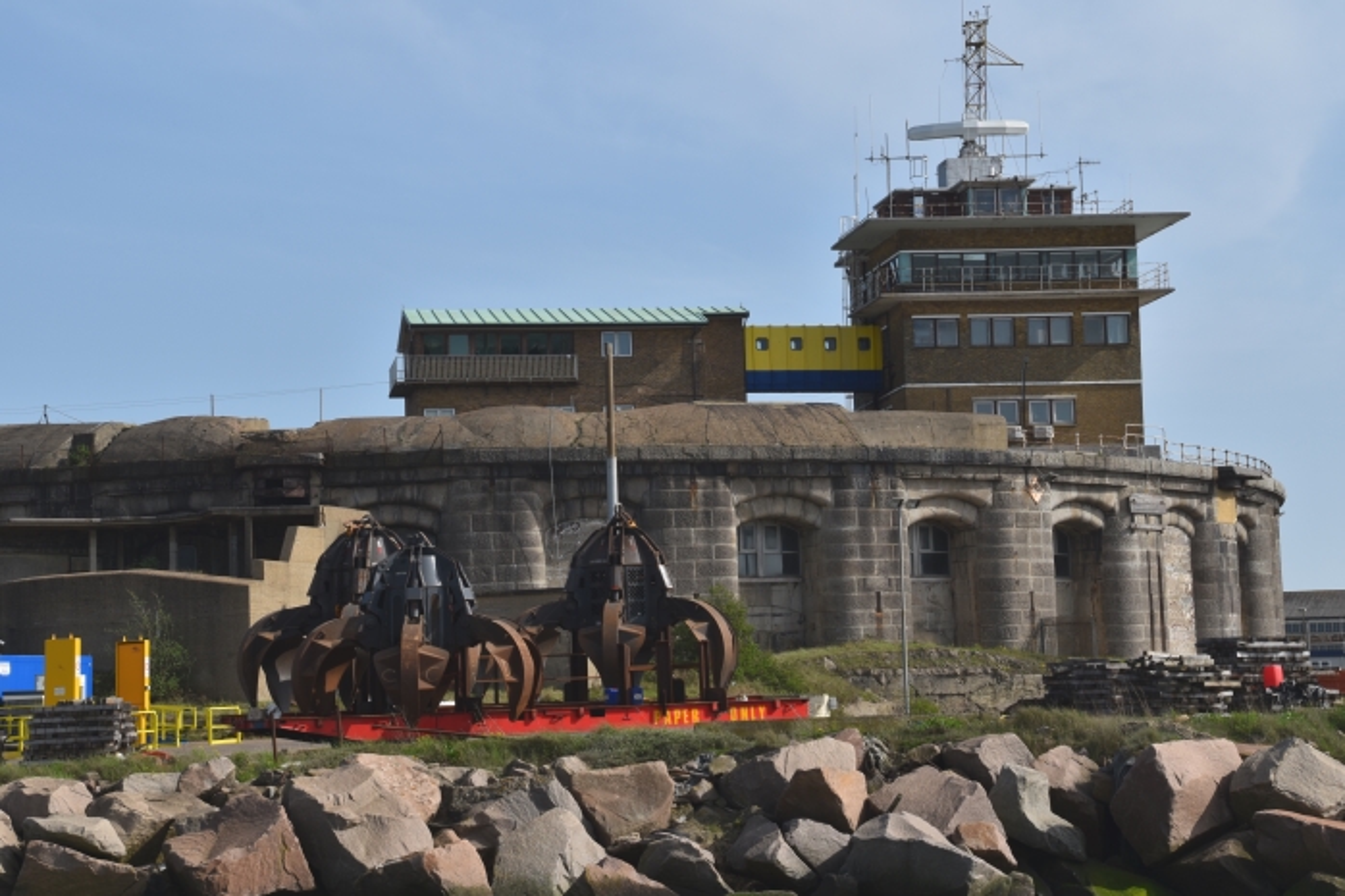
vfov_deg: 17.5
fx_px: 2913
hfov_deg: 26.0
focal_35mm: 78
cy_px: 448
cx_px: 672
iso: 100
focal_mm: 52
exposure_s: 1/200
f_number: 11
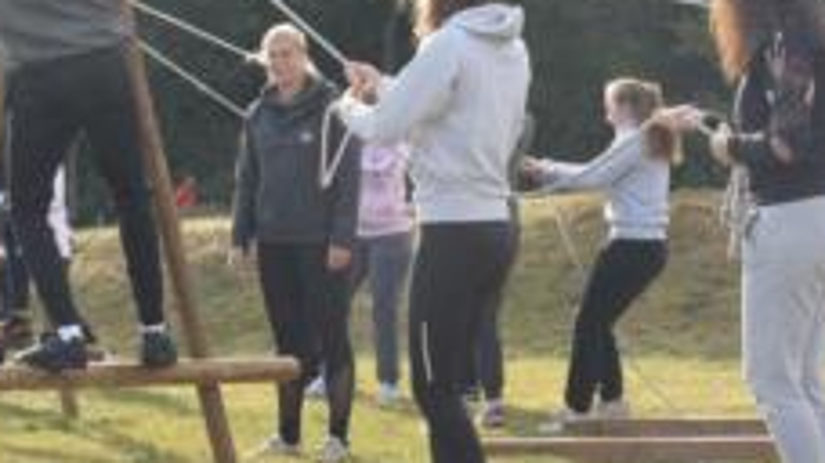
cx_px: 156
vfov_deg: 7.8
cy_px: 0
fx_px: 3392
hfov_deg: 13.8
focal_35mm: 155
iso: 250
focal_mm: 45
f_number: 8
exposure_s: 1/250
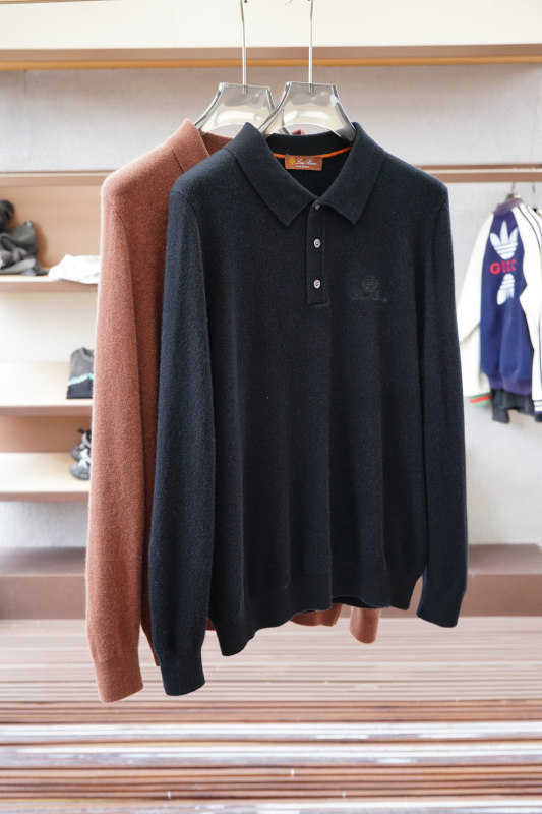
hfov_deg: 31.9
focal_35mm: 42
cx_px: 271
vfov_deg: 46.4
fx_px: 949
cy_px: 407
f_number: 4
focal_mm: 28
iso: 500
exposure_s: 1/125
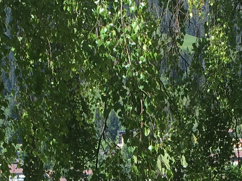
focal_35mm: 136
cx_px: 107
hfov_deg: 14.5
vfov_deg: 10.5
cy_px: 285
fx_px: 951
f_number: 2.2
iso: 25
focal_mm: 4.15
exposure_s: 1/538
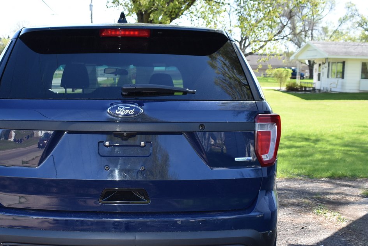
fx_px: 553
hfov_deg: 36.3
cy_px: 157
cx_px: 112
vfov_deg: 25.0
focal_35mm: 54
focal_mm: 20
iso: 125
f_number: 5
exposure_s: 1/200
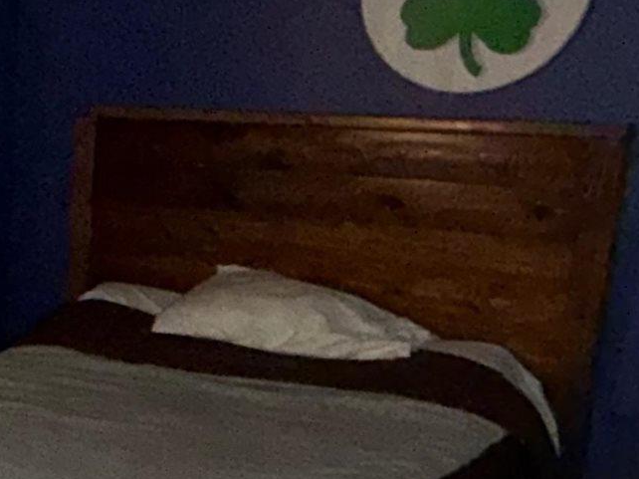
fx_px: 1236
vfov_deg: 21.8
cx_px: -153
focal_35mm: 67
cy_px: 348
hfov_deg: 25.6
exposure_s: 1/60
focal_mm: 2.22
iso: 500
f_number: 2.2
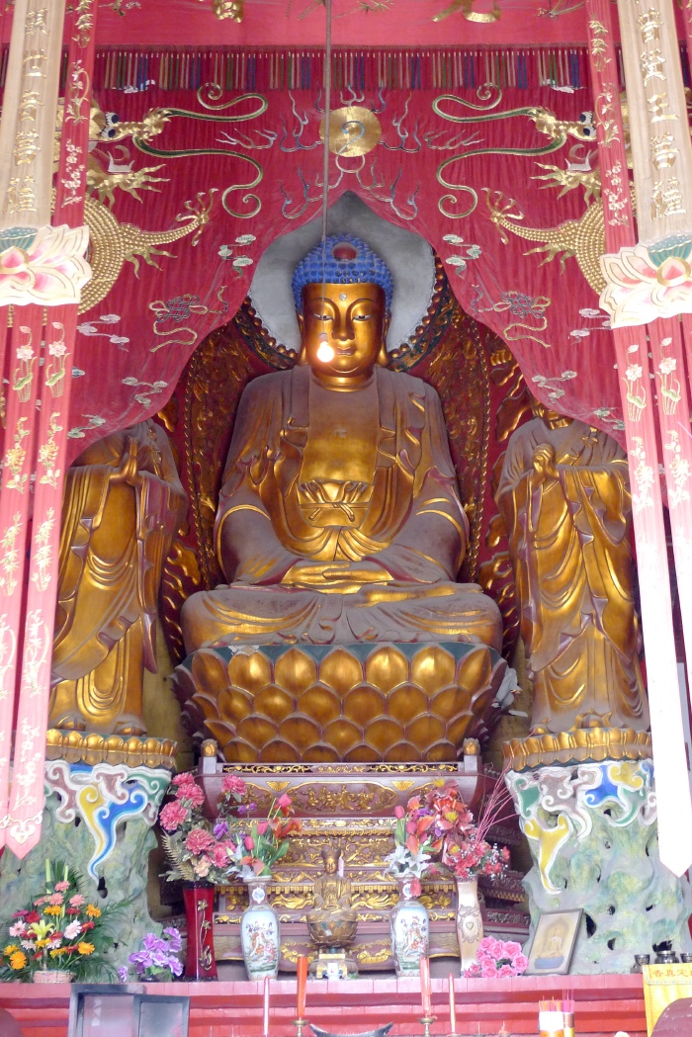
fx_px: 1354
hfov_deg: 28.7
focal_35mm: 47
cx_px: 346
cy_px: 518
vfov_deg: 41.9
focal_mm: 10
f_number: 2.6
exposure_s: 1/25
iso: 400
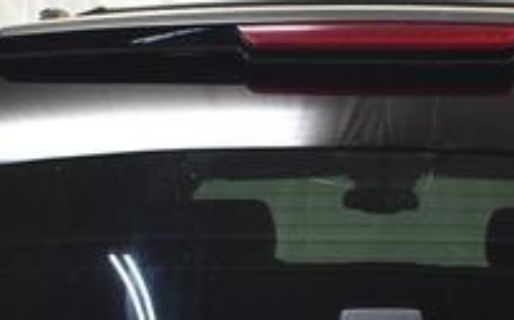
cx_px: 375
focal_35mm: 141
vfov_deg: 9.1
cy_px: 464
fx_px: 1973
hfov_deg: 14.8
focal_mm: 22
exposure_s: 1/125
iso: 1100
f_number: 3.8
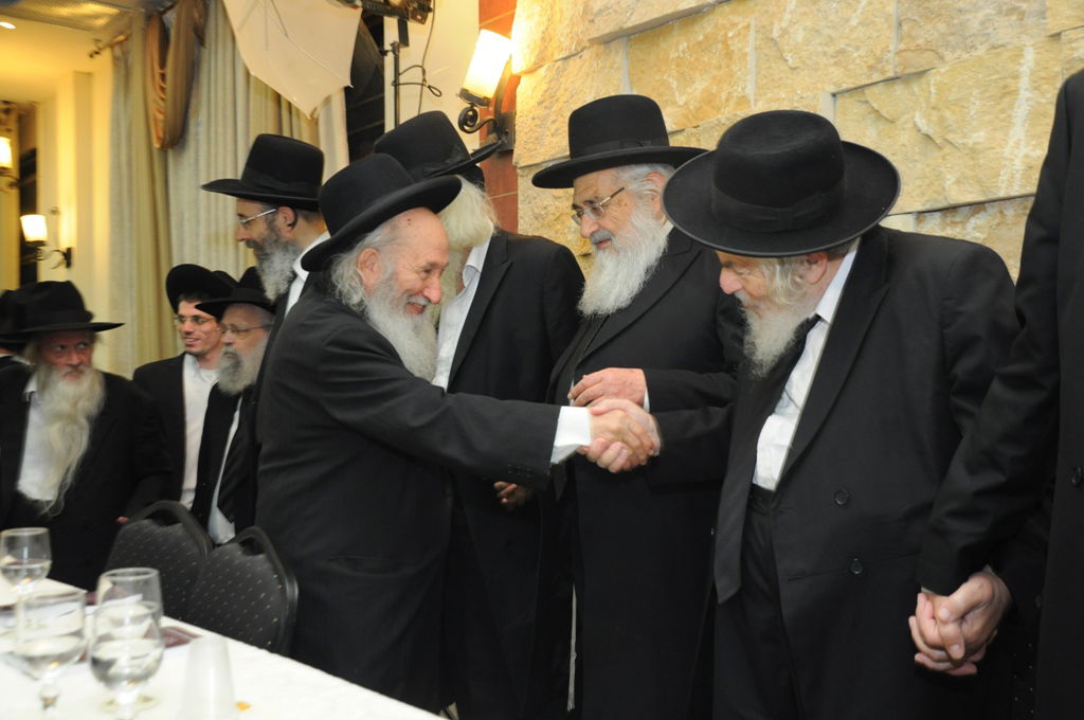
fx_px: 1128
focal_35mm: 38
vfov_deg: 35.4
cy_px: 360
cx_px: 542
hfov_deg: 51.3
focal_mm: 25
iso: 800
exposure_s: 1/60
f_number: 5
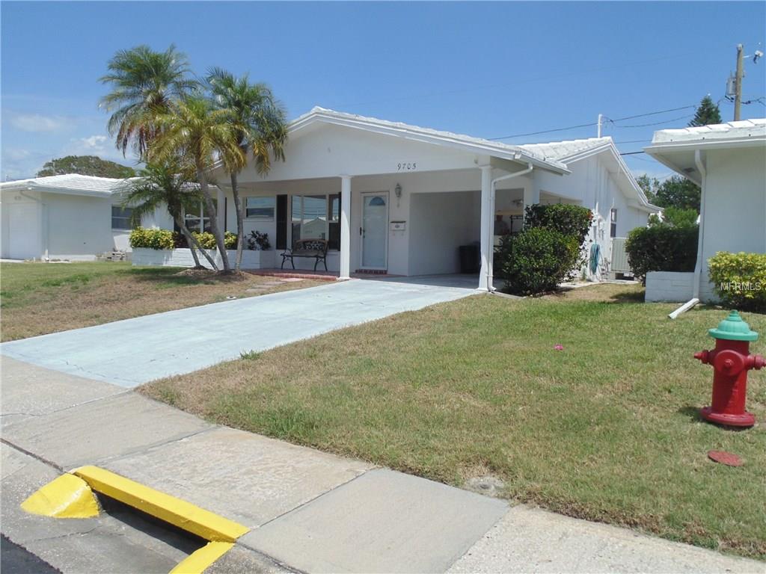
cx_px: 383
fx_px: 597
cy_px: 287
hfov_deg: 65.3
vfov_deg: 51.4
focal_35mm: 27
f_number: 10
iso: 80
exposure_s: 1/160
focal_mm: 4.8
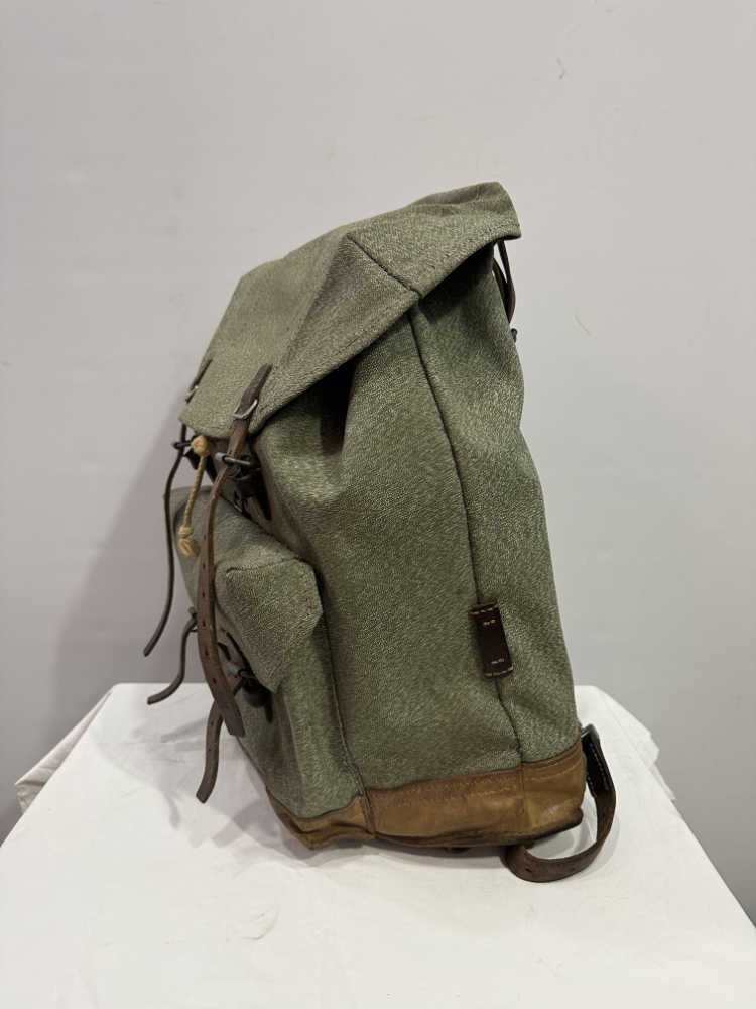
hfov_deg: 56.8
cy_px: 504
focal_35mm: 24
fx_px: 699
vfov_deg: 71.6
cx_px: 378
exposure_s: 1/100
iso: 250
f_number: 1.8
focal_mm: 6.9
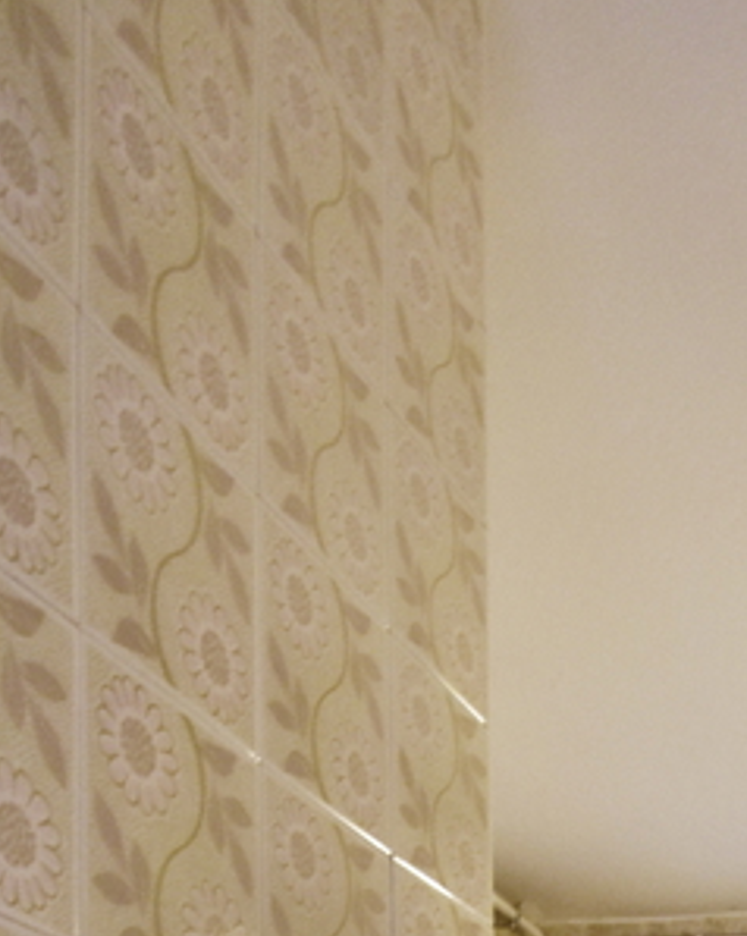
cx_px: 891
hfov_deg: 26.4
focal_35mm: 51
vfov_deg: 25.9
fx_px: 1411
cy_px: 1442
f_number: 4.5
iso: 1250
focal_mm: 10
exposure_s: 1/15
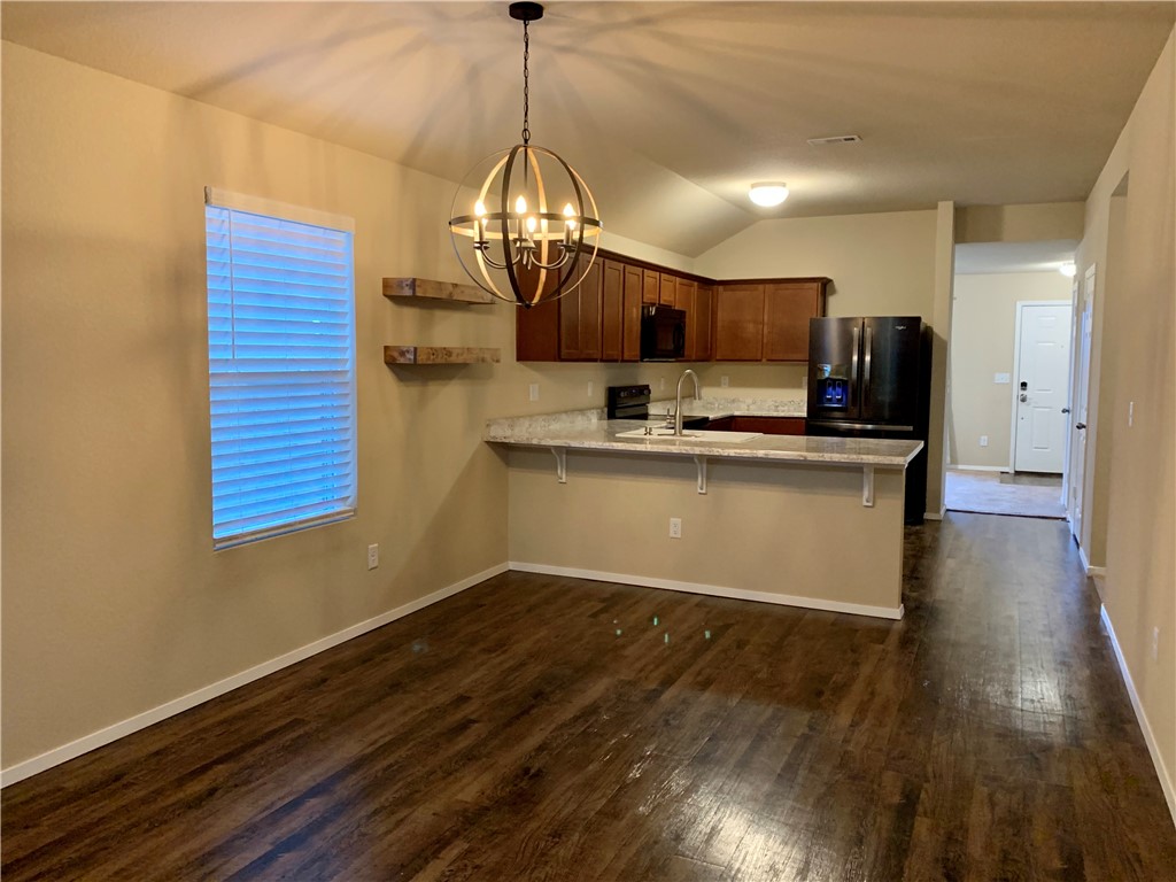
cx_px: 588
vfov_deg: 53.1
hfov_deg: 67.3
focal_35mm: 26
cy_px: 441
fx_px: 883
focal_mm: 4.25
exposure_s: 1/40
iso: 320
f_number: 1.8
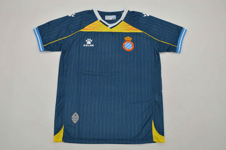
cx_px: 113
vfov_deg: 41.6
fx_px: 198
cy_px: 75
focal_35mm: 32
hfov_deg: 59.5
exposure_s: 1/200
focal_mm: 21
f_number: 9
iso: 400
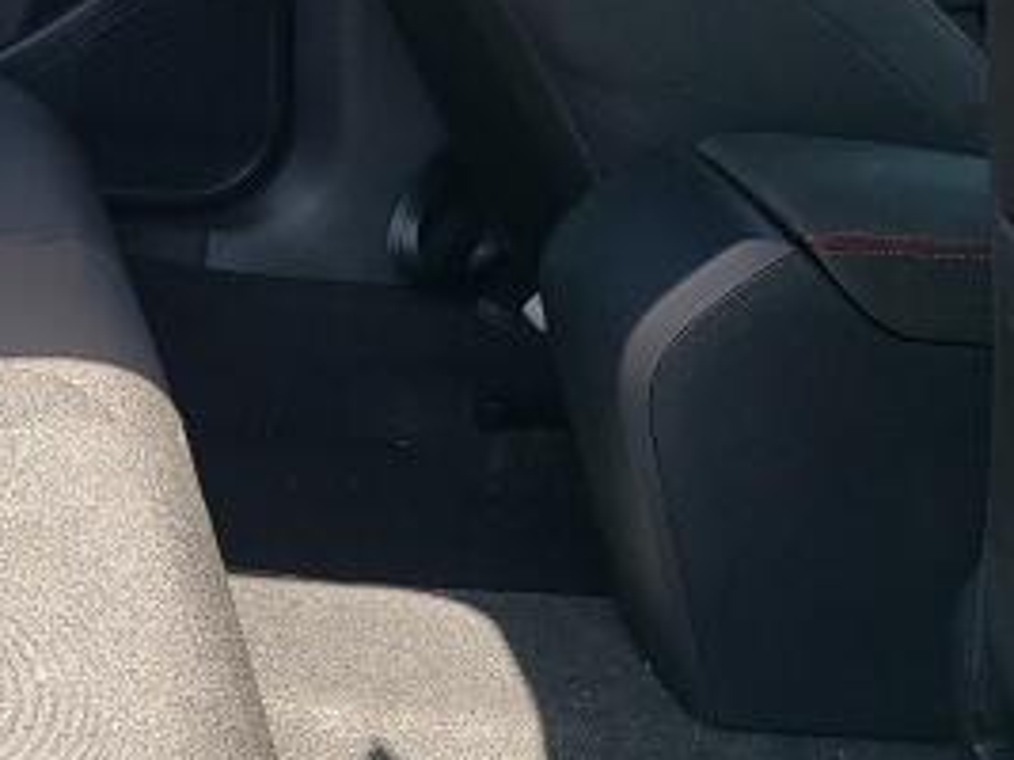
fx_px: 2284
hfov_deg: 22.9
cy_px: 452
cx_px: -220
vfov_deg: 18.9
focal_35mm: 78
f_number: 1.5
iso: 50
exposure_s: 1/294
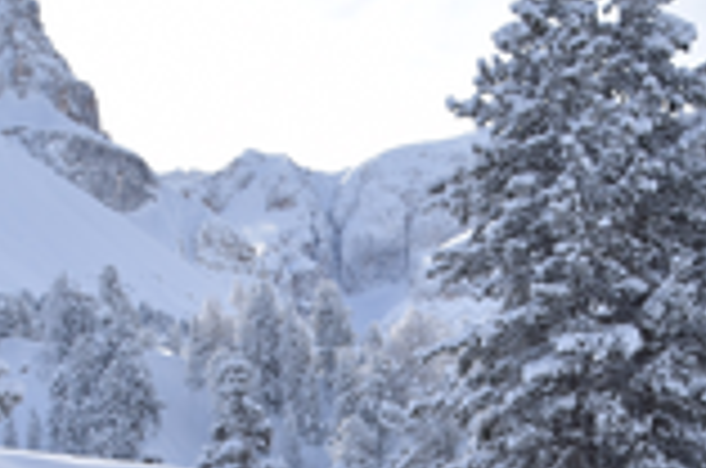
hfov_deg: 17.8
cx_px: 504
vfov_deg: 11.7
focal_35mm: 115
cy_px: 506
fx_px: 2251
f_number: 6.3
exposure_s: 1/800
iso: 200
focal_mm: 24
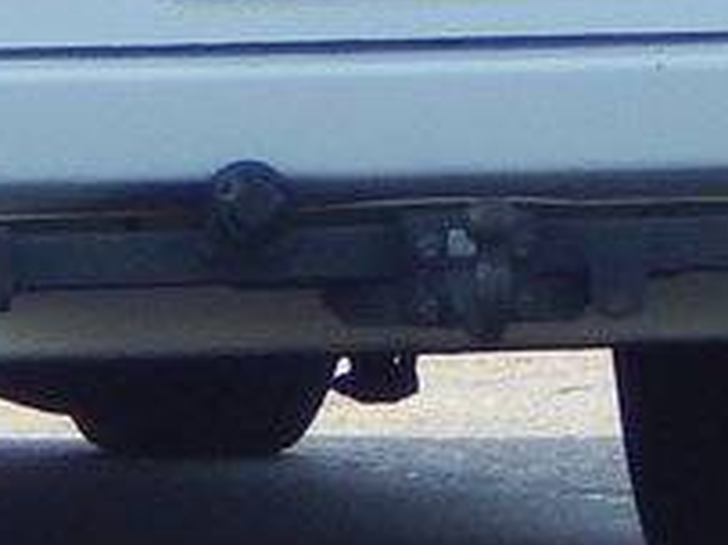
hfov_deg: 1.2
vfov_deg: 0.9
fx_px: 34638
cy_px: -868
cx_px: 39
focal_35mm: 1648
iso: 125
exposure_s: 1/200
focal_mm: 50.1
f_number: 5.7
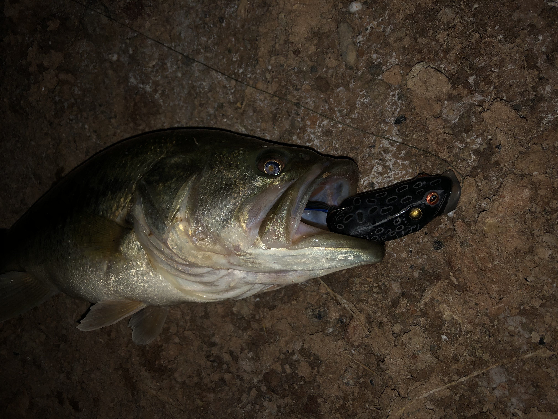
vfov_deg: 49.7
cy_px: 210
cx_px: 279
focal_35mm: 28
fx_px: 451
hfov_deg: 63.4
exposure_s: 1/36
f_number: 1.8
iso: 20
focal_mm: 3.99
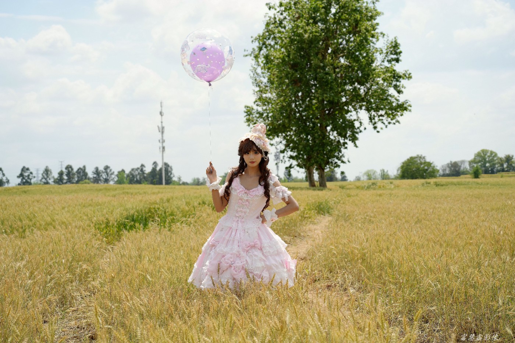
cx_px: 258
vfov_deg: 21.2
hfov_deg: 31.4
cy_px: 172
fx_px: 915
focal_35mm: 64
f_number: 5.6
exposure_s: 1/640
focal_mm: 64
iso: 100
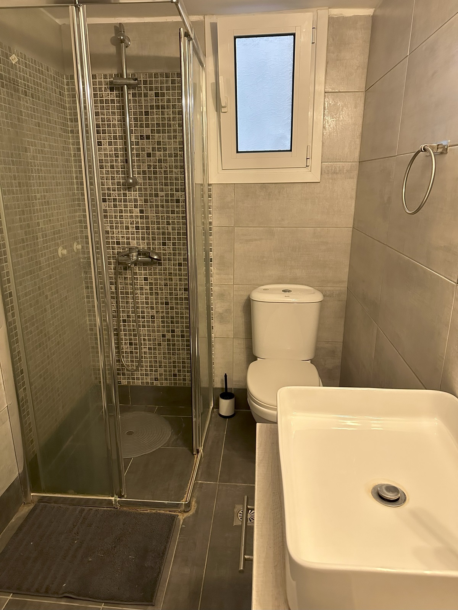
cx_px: 229
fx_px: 423
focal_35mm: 24
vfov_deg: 71.6
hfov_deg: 56.8
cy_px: 305
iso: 800
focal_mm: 6.86
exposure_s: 1/50
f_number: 1.78
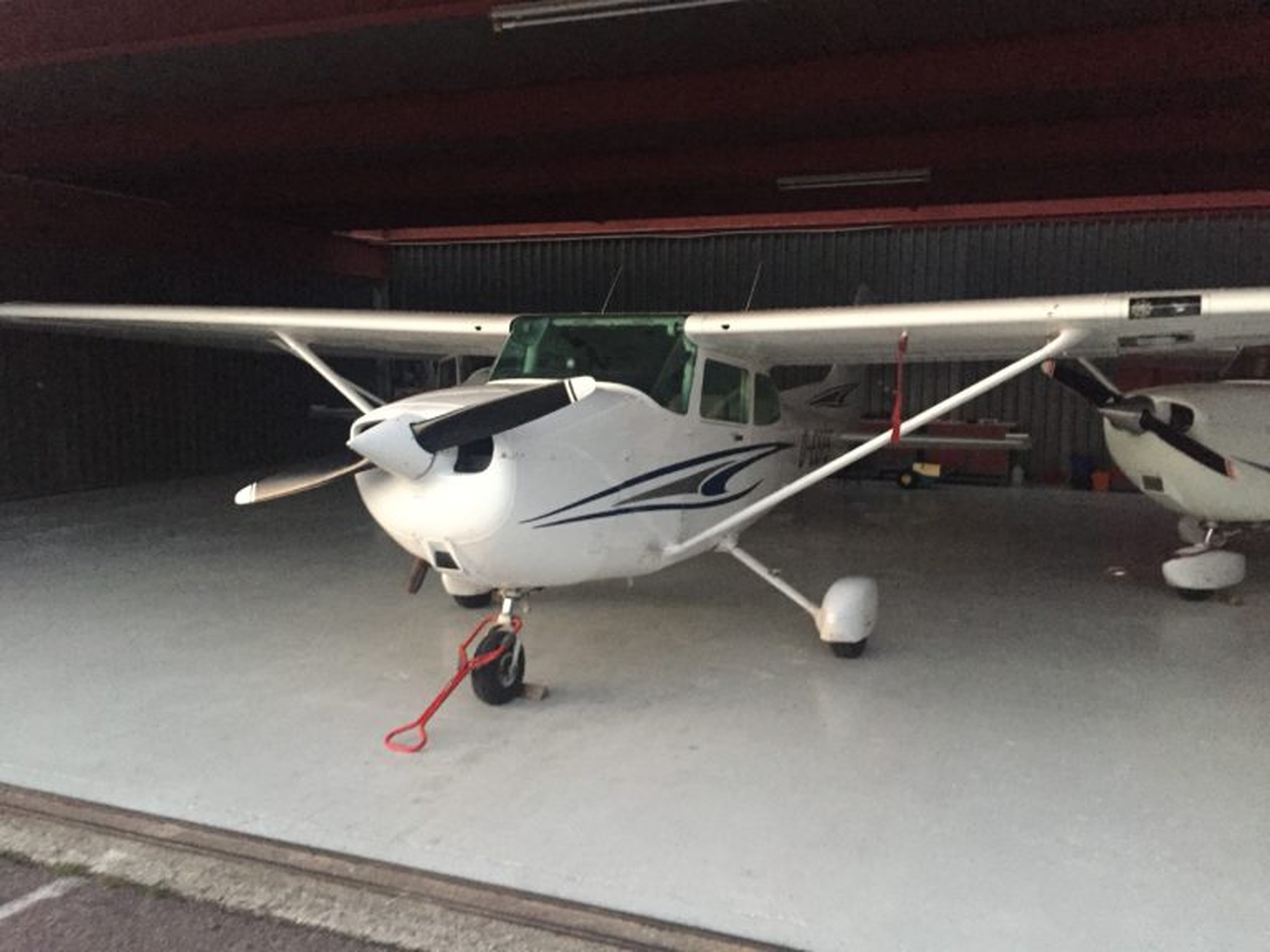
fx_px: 1064
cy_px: 476
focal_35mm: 29
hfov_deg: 61.7
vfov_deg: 48.2
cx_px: 635
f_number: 2.2
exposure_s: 1/15
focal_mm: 4.15
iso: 400
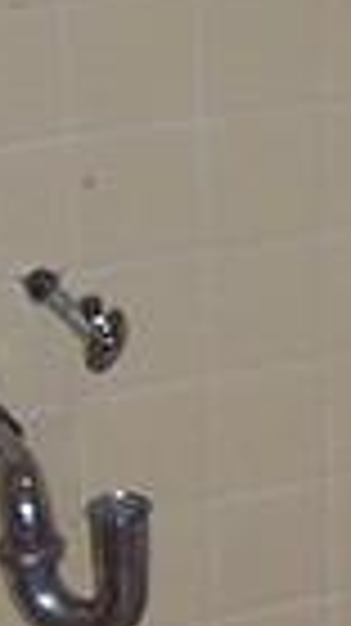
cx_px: 837
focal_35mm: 185
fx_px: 3067
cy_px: 477
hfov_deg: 6.3
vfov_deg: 11.6
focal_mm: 5.6
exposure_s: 1/60
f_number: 2.8
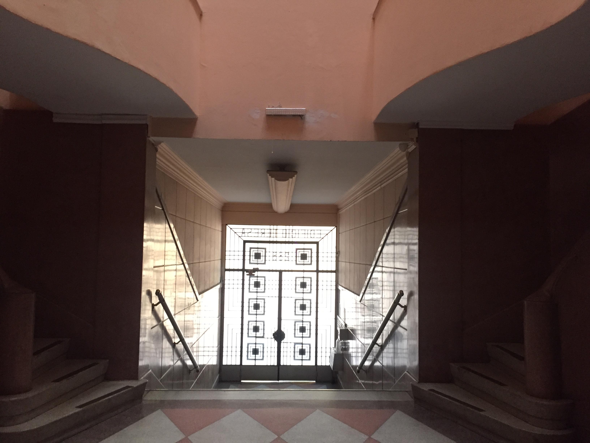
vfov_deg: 48.2
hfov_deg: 61.7
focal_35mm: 29
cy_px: 222
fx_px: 494
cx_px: 295
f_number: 2.2
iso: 250
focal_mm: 4.15
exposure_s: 1/24
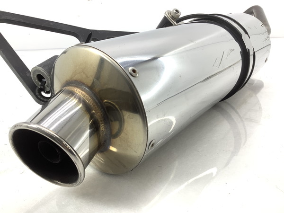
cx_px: 142
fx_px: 254
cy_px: 106
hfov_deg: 58.4
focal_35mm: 31
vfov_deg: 45.4
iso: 25
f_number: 2.4
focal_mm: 3.3
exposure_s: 1/163
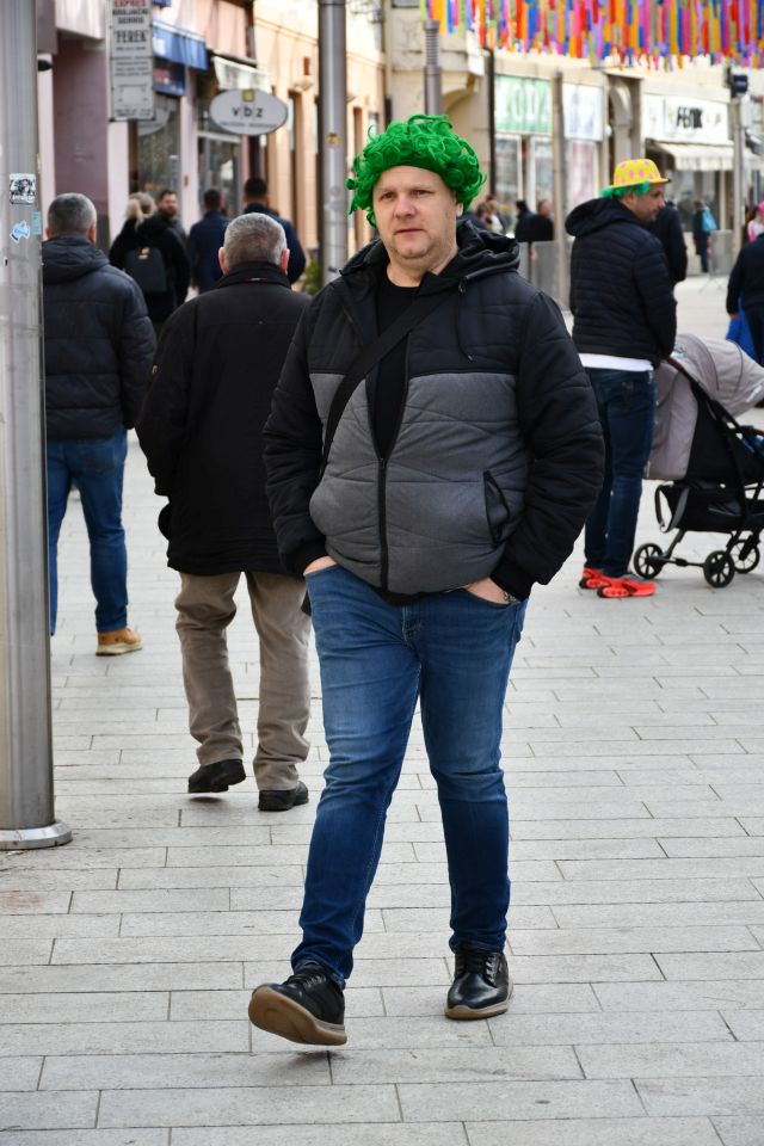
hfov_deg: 12.2
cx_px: 382
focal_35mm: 112
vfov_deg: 18.3
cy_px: 573
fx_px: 3565
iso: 200
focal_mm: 75
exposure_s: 1/250
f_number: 6.3
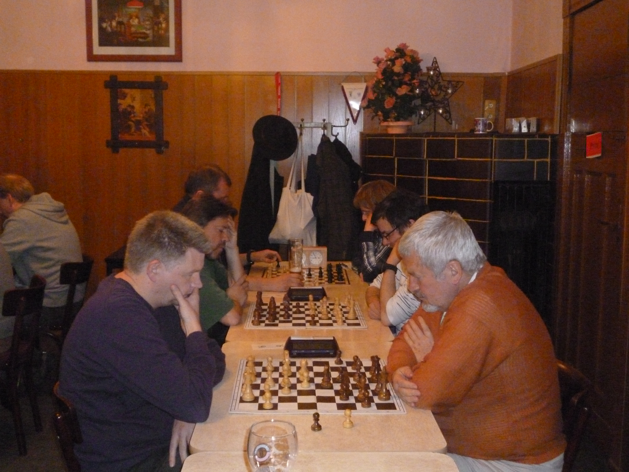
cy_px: 236
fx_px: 745
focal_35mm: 41
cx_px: 314
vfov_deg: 35.1
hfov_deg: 45.8
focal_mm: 7.3
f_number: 3.7
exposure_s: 1/60
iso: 1000
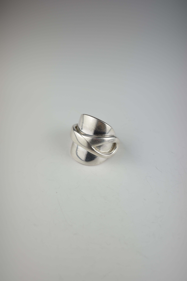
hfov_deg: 33.4
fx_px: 312
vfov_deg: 48.5
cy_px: 140
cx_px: 94
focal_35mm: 40
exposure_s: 1/80
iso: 100
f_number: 5.6
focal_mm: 26
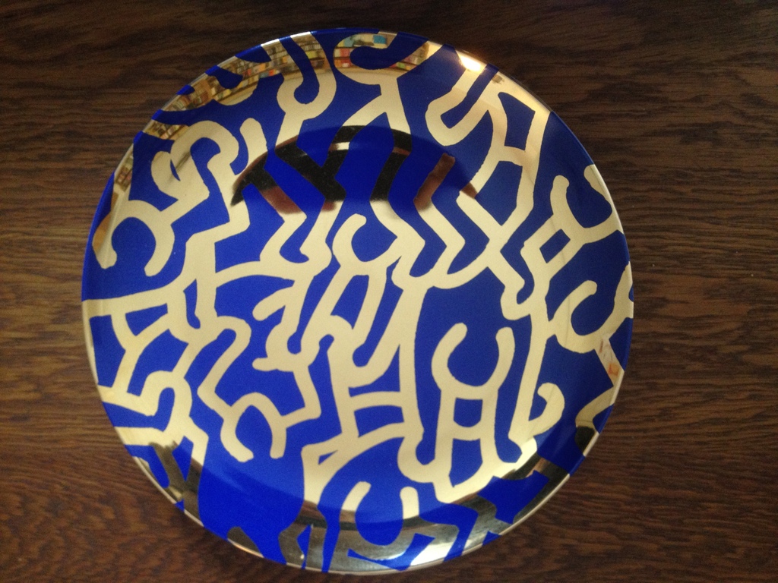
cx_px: 389
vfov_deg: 40.7
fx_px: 787
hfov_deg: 52.6
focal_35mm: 35
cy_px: 292
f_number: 2.4
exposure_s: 1/20
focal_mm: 4.28
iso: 250
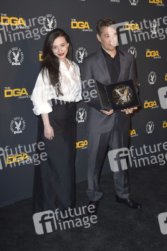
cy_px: 126
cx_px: 84
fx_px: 334
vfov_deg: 41.1
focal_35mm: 48
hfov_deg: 28.1
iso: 500
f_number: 6.3
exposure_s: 1/250
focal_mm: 48
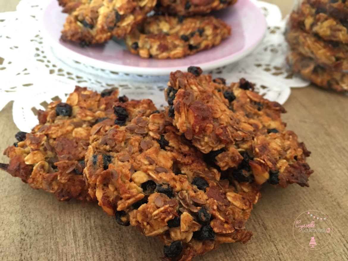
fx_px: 292
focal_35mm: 29
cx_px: 174
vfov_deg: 48.2
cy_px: 130
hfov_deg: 61.6
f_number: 2.2
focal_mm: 4.15
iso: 200
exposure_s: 1/20
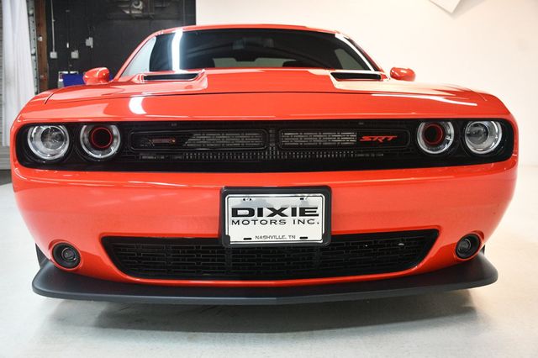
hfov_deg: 49.6
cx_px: 269
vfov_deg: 34.2
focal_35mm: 39
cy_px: 179
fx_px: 583
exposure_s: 1/125
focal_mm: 26
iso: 3200
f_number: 3.8
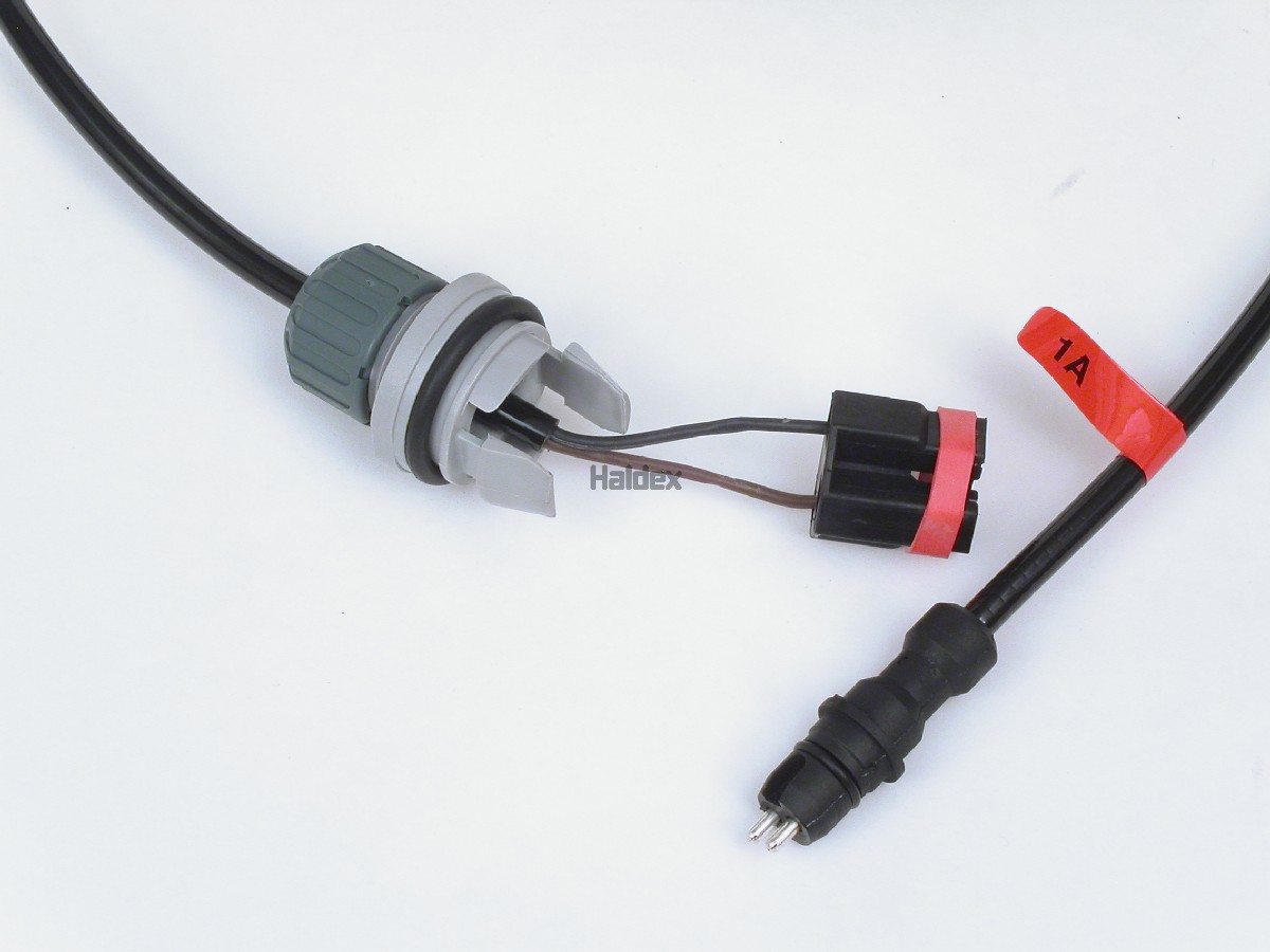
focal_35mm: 114
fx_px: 4182
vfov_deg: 13.0
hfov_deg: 17.3
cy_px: 476
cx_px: 635
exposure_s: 1.5
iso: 100
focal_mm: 23.4
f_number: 6.7
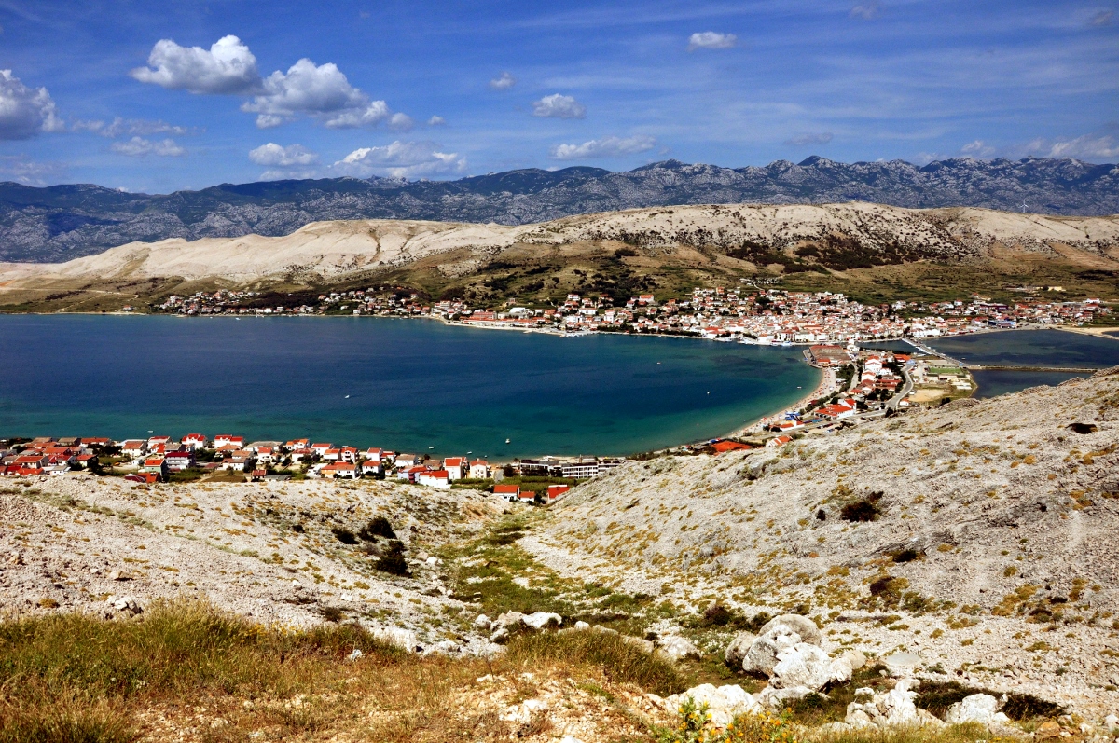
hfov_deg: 67.4
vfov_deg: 47.8
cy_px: 372
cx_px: 560
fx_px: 838
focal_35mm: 27
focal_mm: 18
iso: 1250
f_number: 7.1
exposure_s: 1/4000
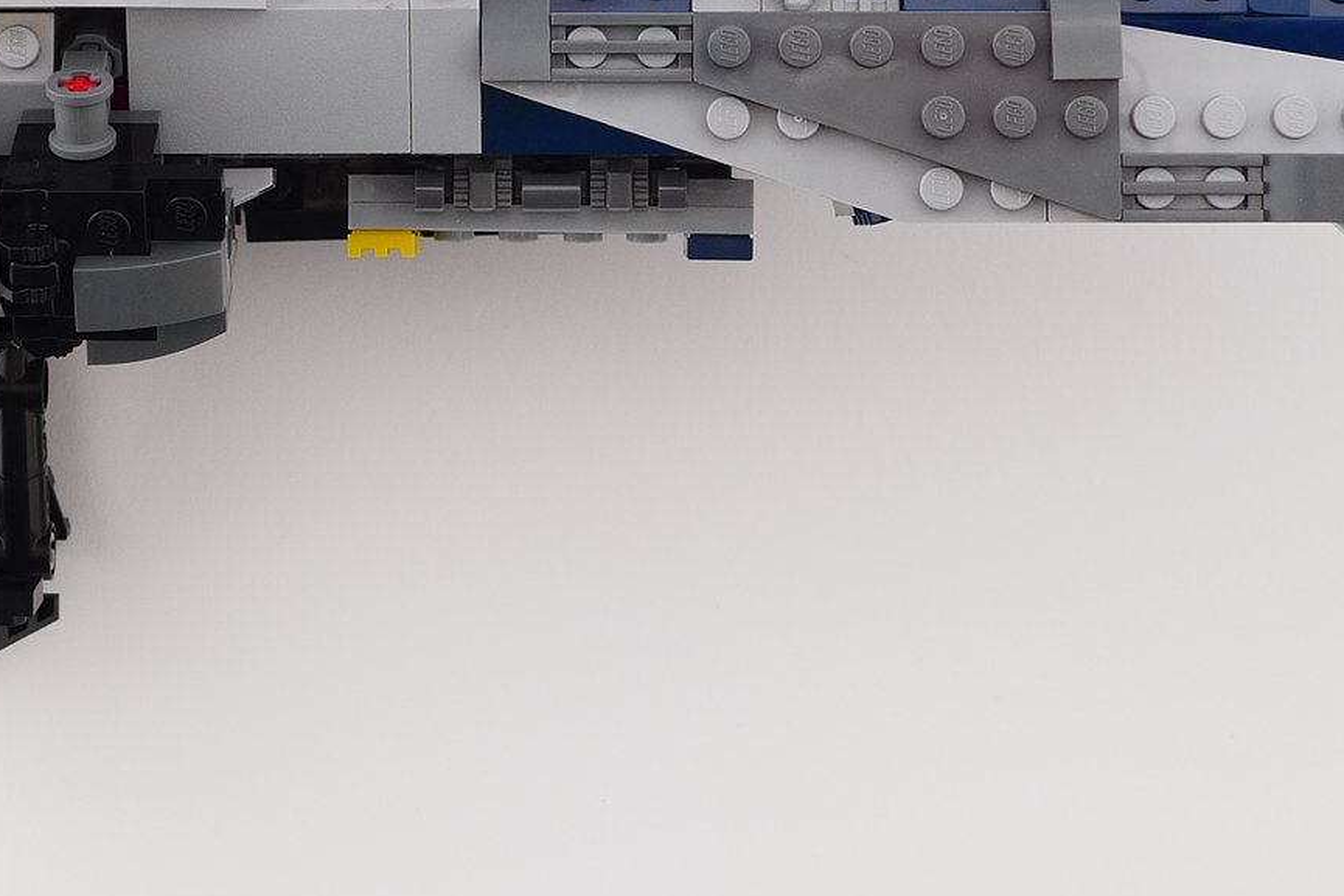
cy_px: -53
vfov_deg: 10.4
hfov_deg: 15.6
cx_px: 625
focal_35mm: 131
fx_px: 4891
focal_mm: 11.8
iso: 80
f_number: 3.5
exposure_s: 1/25
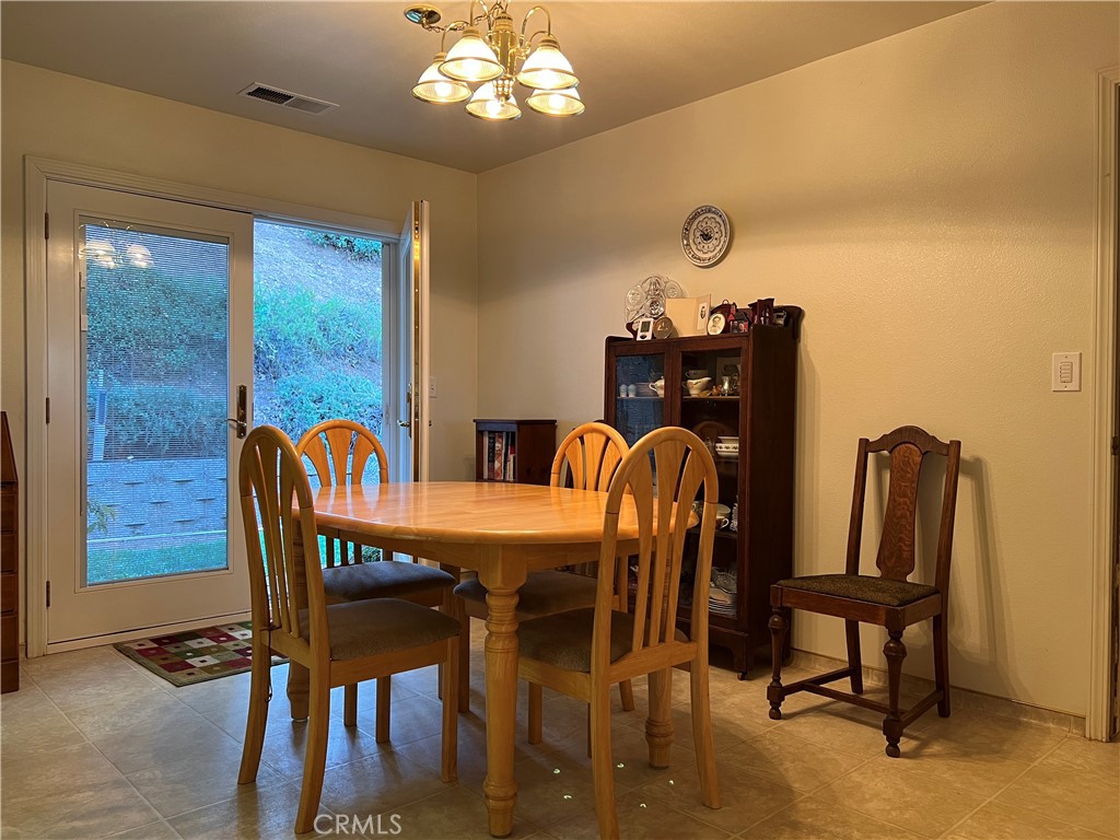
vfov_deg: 53.1
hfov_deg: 67.3
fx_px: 841
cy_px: 420
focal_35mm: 26
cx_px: 560
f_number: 1.5
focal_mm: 5.7
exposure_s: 1/60
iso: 160
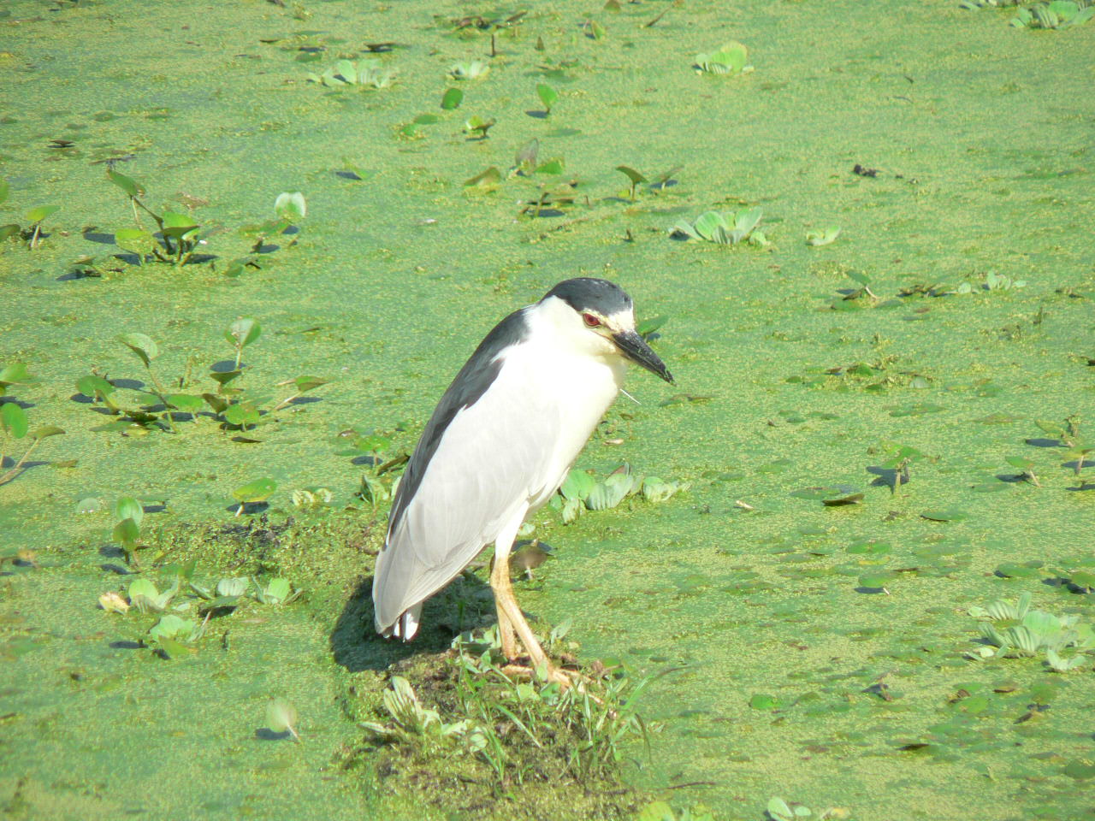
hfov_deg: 5.3
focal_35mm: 372
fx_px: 11767
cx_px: 548
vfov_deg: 4.0
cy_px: 410
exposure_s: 1/1000
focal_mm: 62
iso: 100
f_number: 3.3
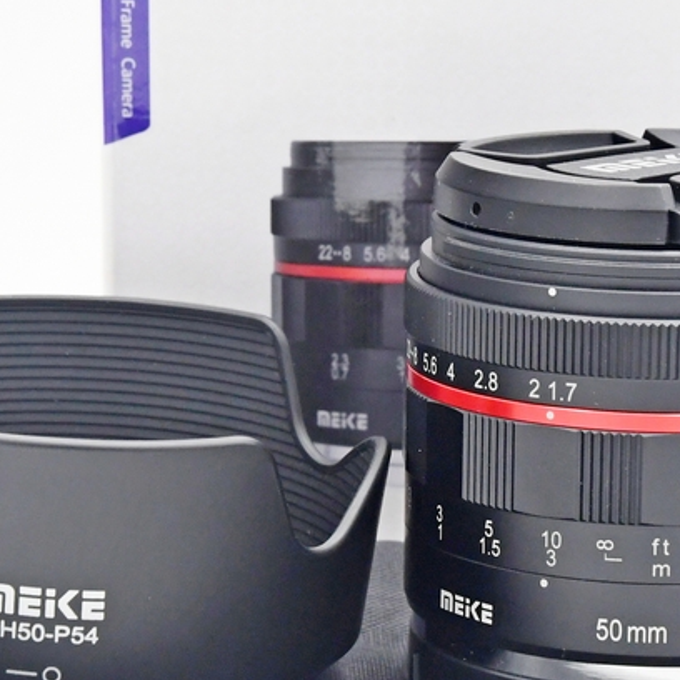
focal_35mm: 178
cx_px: 337
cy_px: 200
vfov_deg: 9.8
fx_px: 3956
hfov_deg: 9.8
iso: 1250
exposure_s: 1/125
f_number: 8
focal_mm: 38
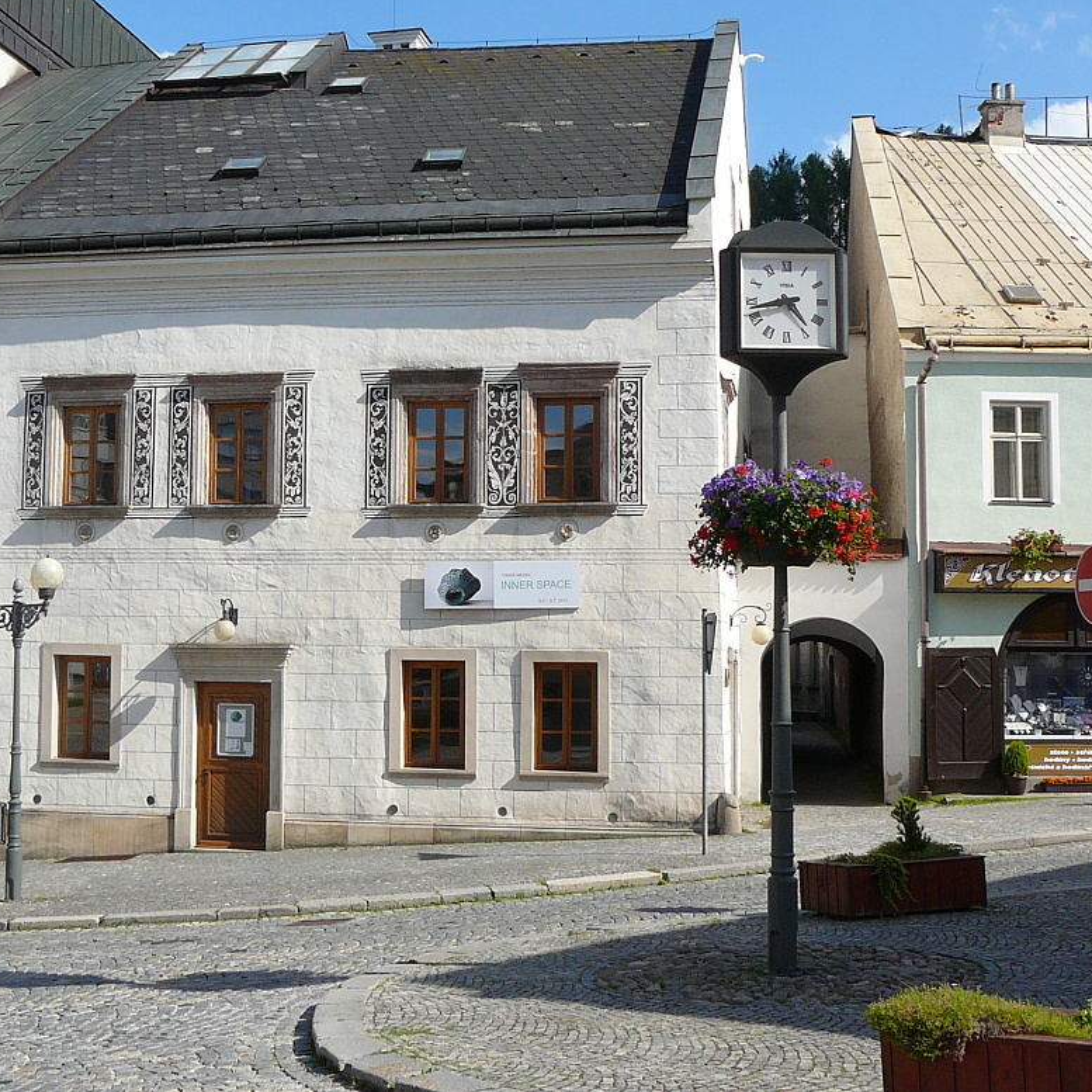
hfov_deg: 34.4
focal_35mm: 49
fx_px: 1749
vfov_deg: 34.7
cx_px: 378
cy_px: 541
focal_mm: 5.2
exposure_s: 1/500
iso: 80
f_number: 5
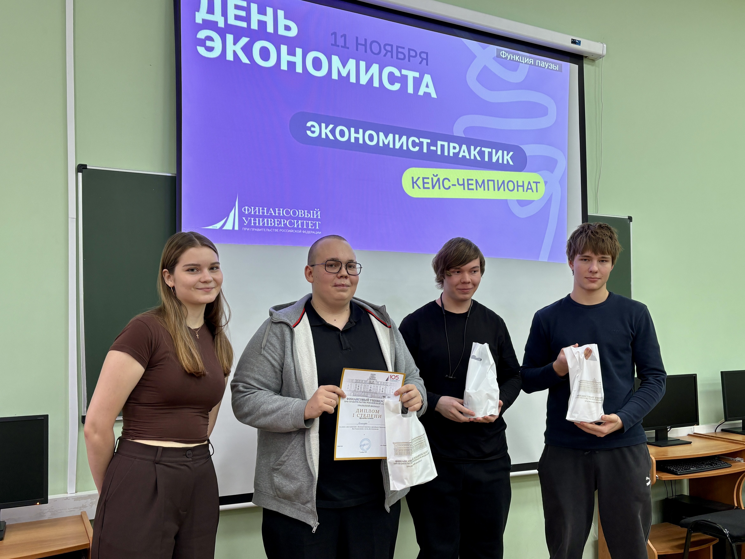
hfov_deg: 67.3
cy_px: 280
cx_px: 372
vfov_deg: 53.1
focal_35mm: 26
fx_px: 560
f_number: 1.6
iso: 80
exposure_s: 1/50
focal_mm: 5.96
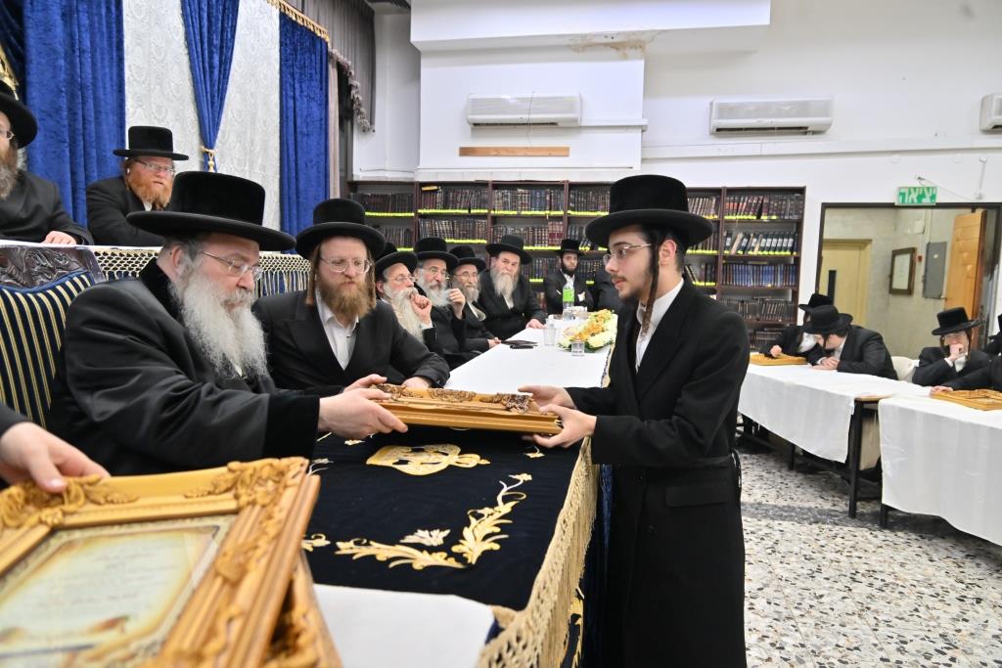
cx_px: 501
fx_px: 668
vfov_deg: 53.1
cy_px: 334
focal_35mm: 24
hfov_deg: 73.7
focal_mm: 24
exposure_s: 1/250
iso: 1000
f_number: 4
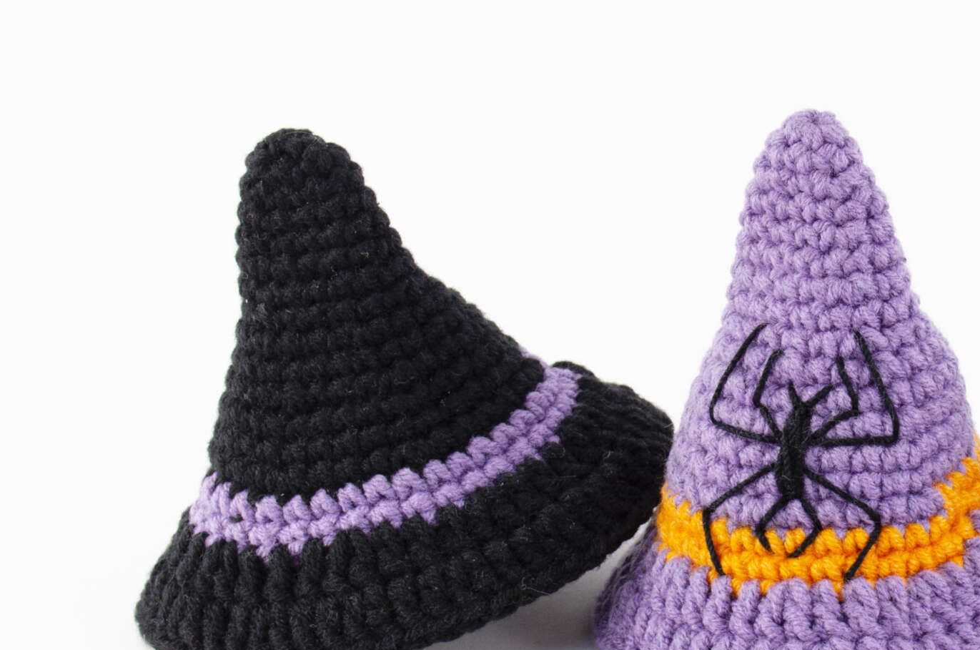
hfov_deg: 23.8
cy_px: 384
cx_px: 817
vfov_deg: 16.2
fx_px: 2283
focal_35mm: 84
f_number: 11
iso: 100
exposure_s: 1/15
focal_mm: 30
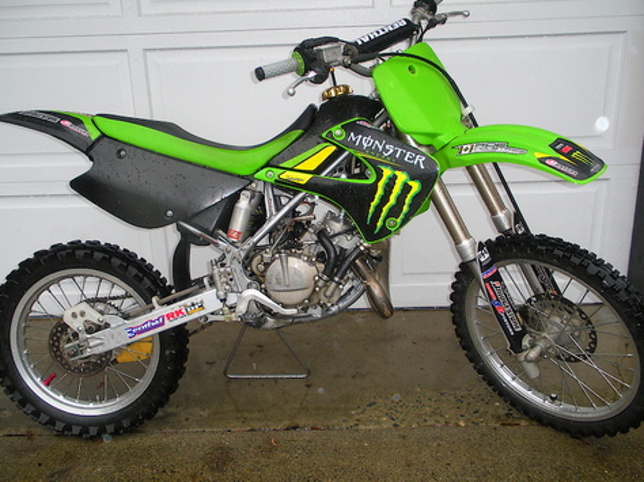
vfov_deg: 37.7
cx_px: 321
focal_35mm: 38
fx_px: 707
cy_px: 242
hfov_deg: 49.0
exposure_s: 1/55.8
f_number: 3.5
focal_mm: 6.3
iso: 87
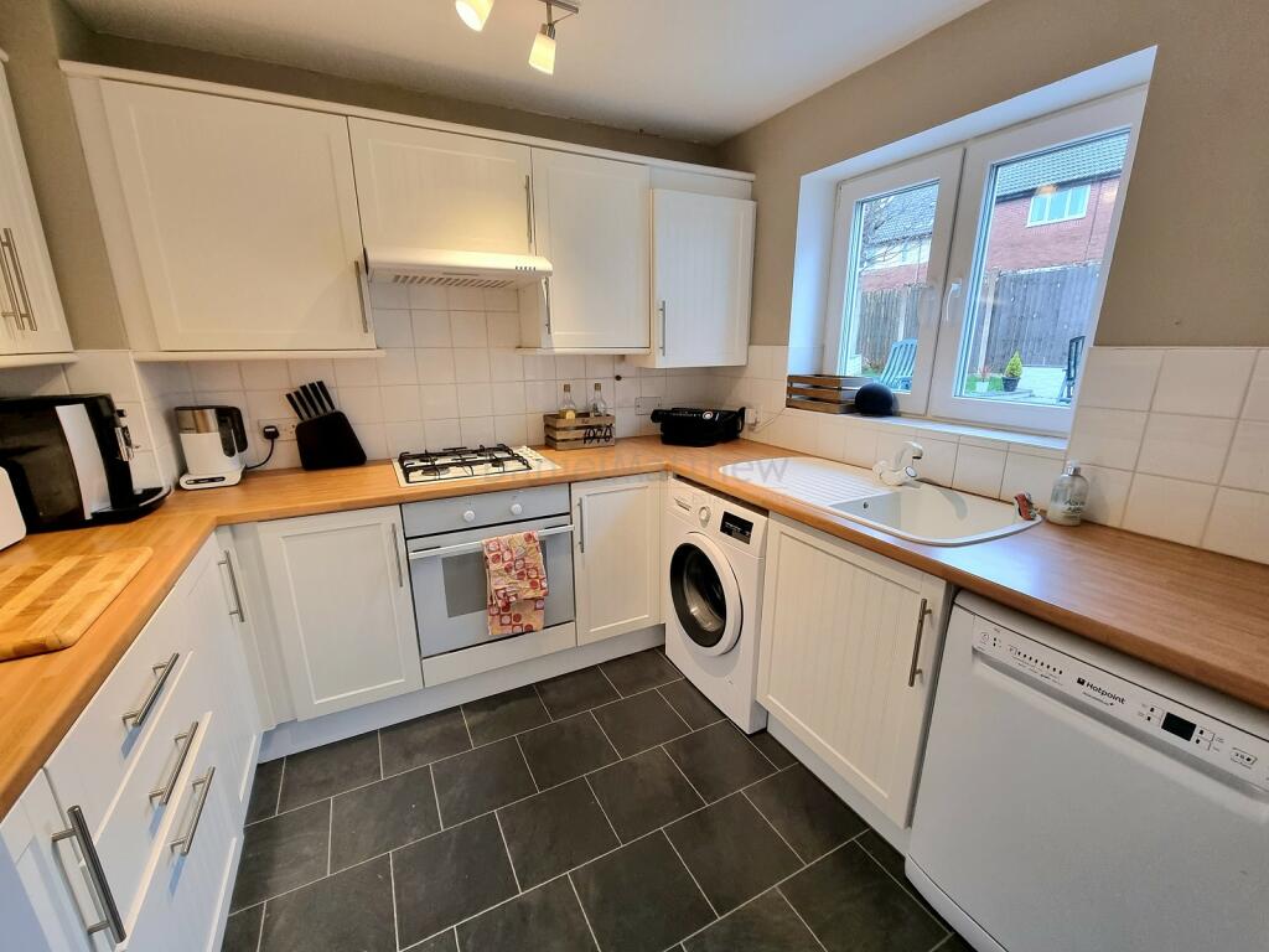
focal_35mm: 13
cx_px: 634
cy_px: 476
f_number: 2.2
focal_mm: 2.2
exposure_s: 1/60.2
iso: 250
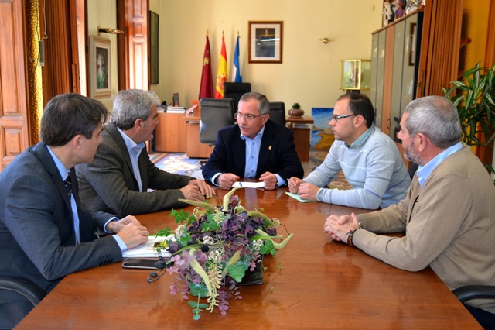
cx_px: 248
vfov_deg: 39.9
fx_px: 453
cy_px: 165
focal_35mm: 33
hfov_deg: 57.2
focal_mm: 22
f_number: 3.5
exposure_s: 1/60
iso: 640
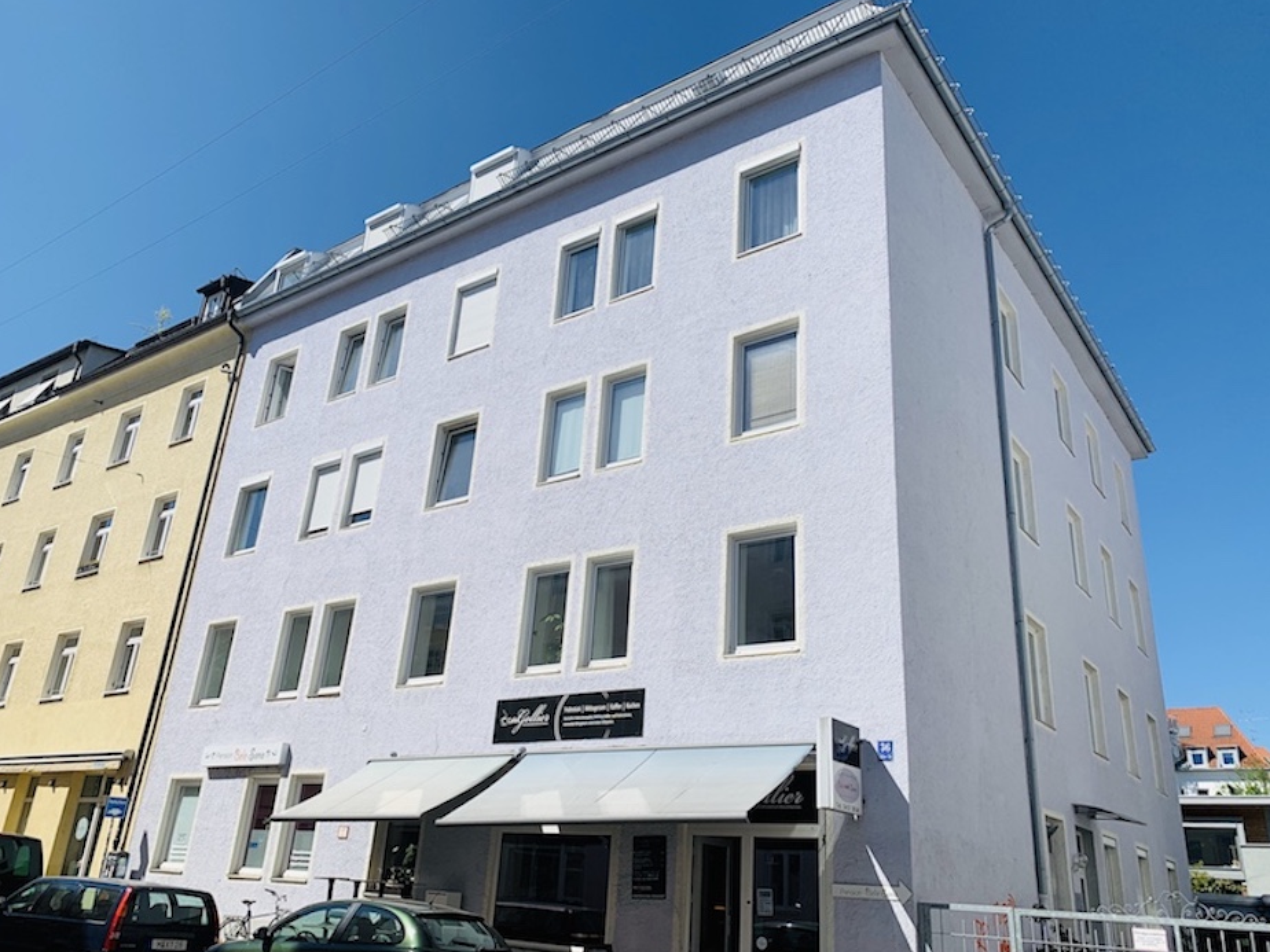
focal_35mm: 27
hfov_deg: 65.3
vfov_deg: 51.3
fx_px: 991
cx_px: 627
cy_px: 490
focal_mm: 4.25
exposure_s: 1/3788
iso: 25
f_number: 1.8
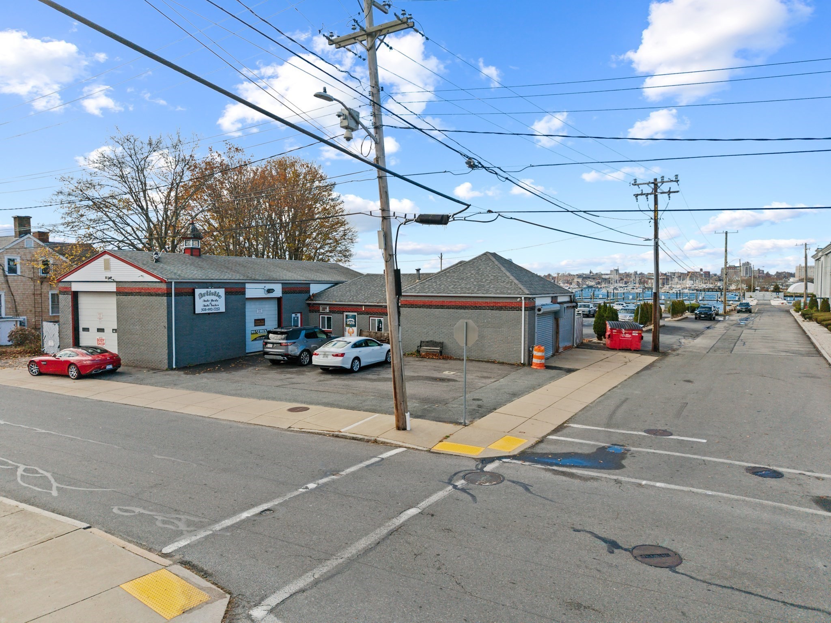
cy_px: 312
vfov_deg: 56.8
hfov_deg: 71.6
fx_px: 576
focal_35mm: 24
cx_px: 416
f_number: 1.8
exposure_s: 1/4000
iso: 300
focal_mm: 8.67
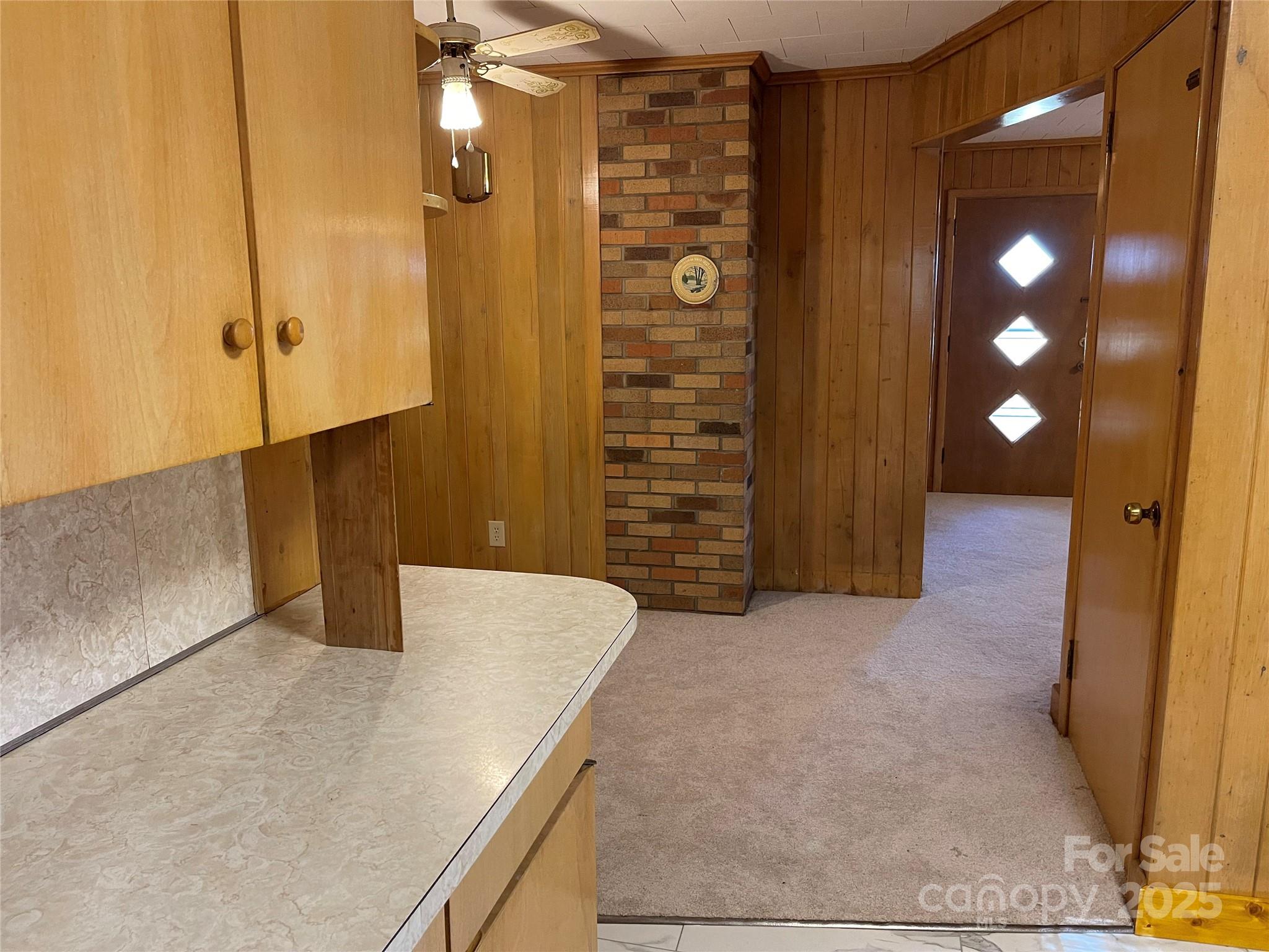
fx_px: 916
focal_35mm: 25
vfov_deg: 54.9
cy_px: 476
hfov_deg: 69.4
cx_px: 634
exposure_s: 1/60
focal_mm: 5.1
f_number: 1.6
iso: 320
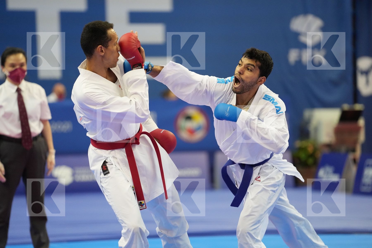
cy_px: 124
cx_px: 186
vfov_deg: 6.9
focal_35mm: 200
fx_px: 2067
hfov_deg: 10.3
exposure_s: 1/1000
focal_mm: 200
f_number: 2.8
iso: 4000
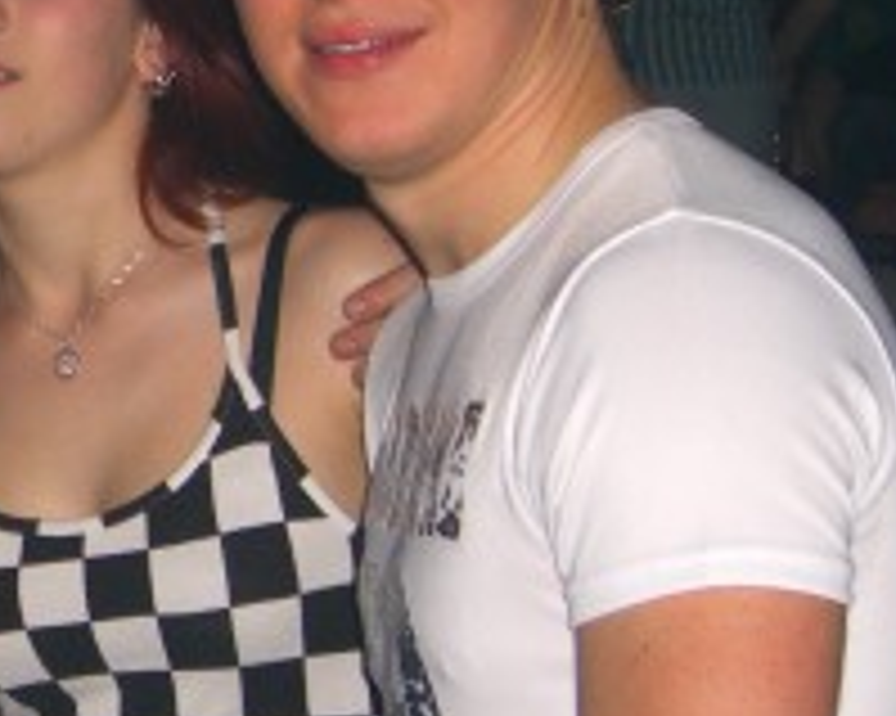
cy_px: 347
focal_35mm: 168
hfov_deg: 11.2
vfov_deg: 9.2
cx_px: -284
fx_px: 4453
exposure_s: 1/60
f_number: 3.6
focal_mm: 11.8
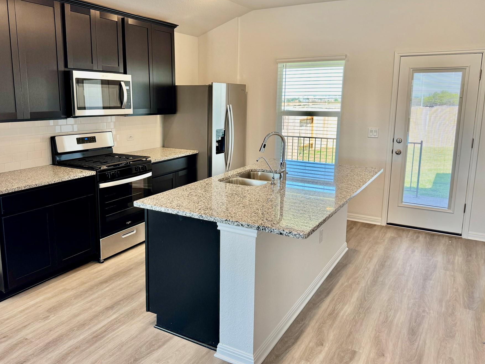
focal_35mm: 28
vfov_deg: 49.7
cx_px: 217
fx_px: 392
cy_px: 166
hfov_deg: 63.3
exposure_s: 1/120
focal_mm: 6.76
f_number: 1.78
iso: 100
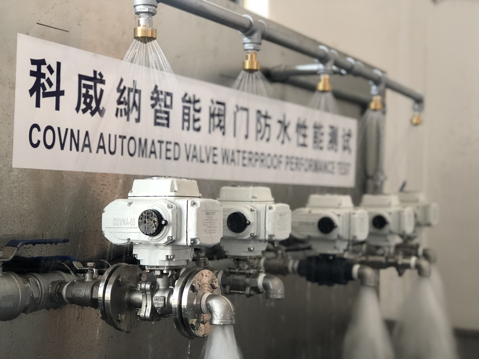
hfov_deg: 33.8
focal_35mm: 57
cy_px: 180
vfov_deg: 25.7
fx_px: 789
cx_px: 240
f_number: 2.8
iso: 250
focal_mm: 6.6
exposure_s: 1/60
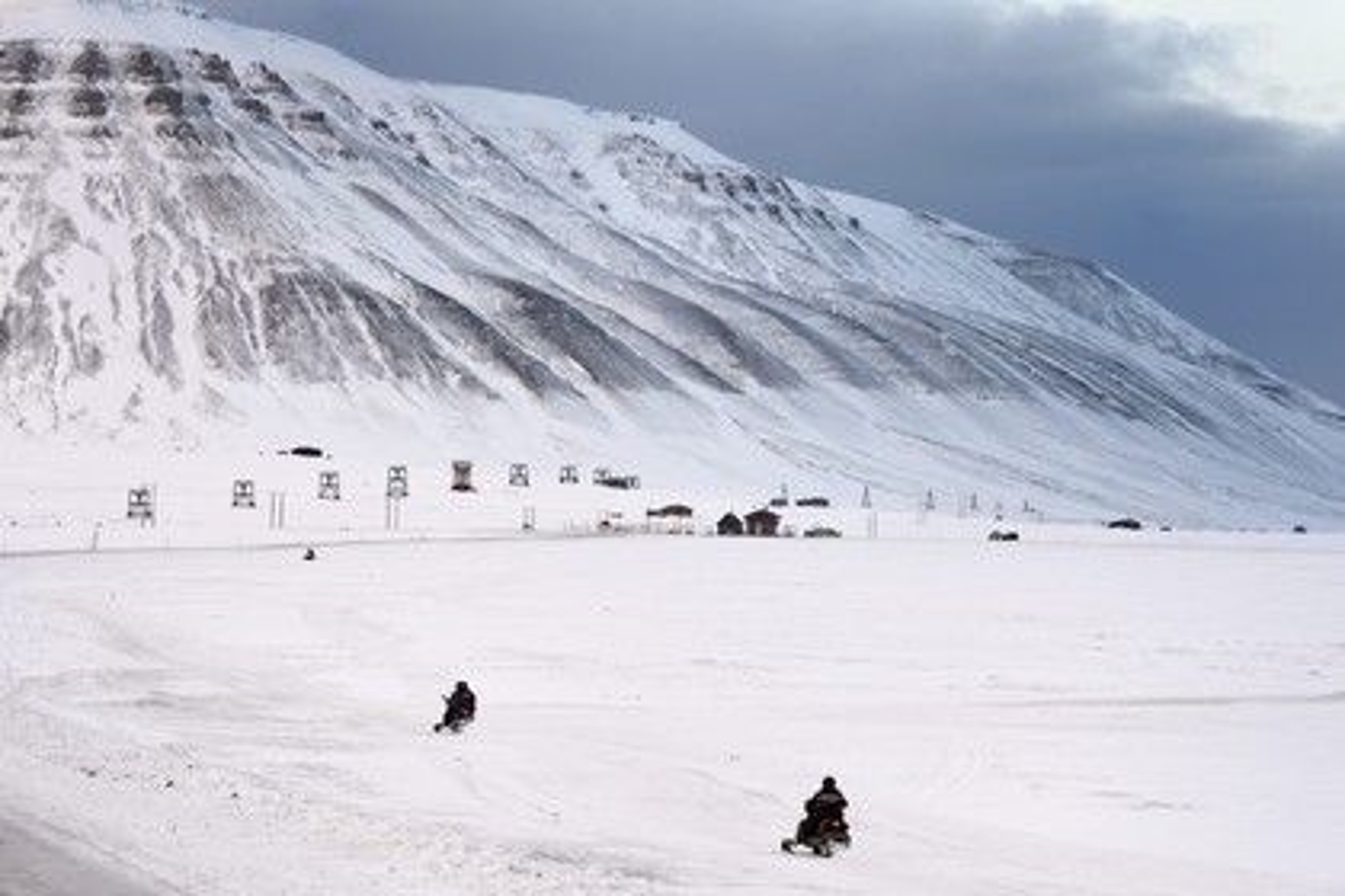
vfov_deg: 8.6
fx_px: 5977
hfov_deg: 12.8
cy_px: 448
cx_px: 672
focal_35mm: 160
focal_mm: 160
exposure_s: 1/320
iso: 400
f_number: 6.3
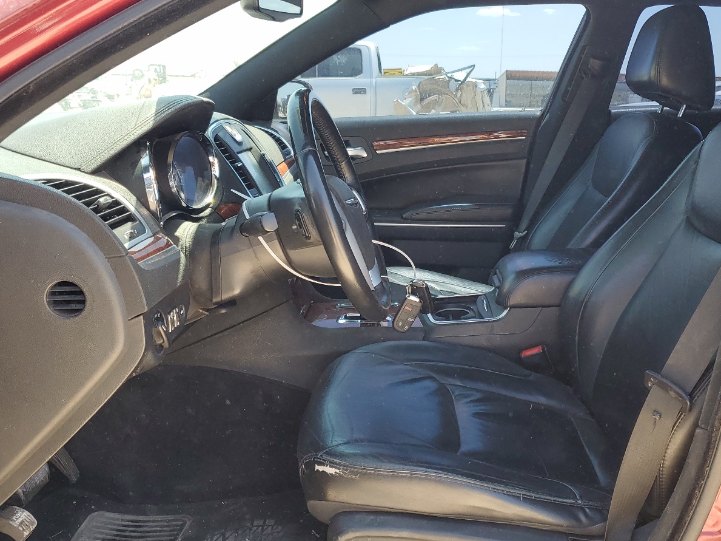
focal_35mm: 35
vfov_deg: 40.7
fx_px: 729
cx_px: 409
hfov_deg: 52.5
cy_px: 285
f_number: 1.5
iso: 50
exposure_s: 1/345
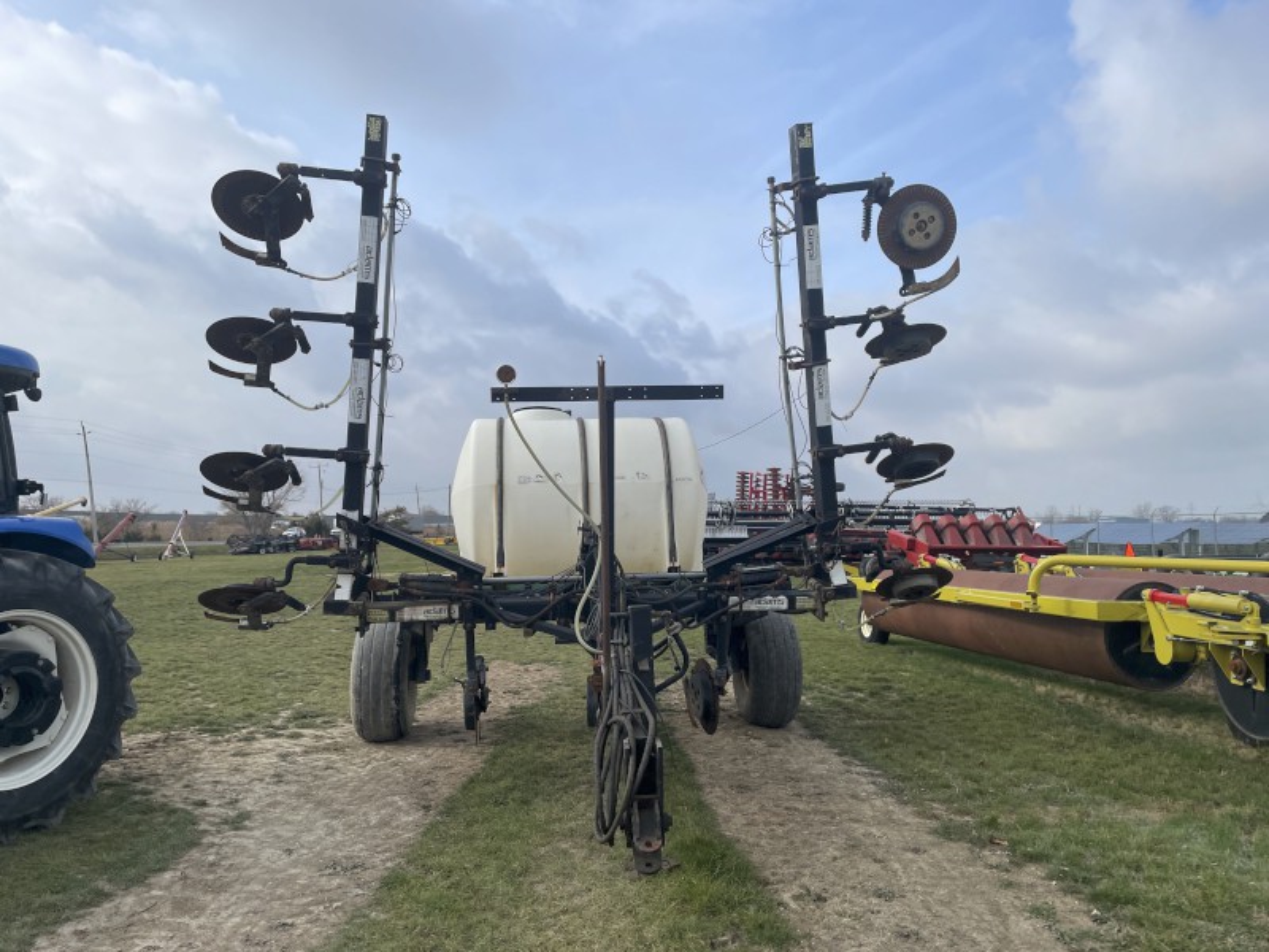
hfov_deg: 67.3
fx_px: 953
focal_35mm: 26
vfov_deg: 53.1
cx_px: 634
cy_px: 476
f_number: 1.6
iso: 32
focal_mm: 4.2
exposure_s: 1/2882
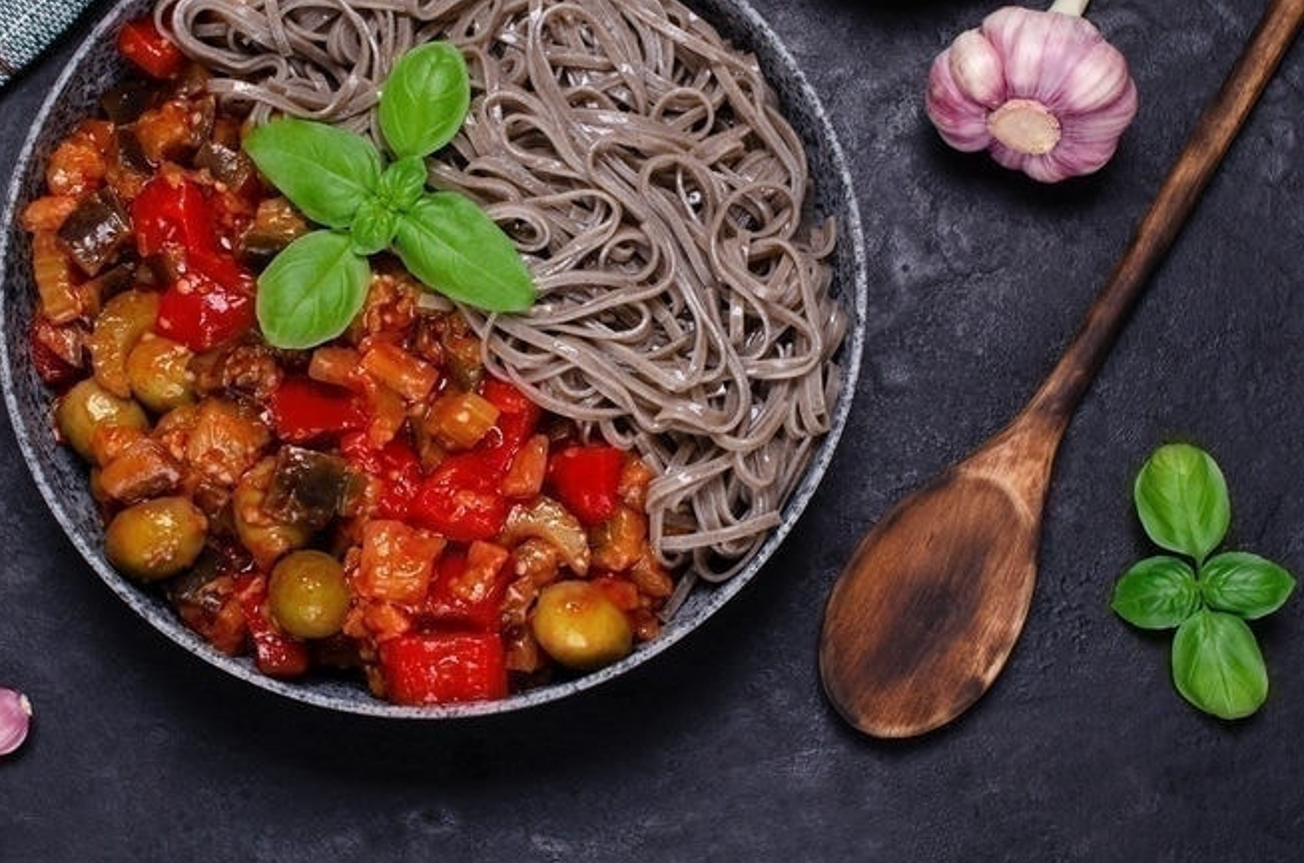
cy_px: 318
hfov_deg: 26.0
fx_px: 2819
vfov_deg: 17.4
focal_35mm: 78
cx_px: 600
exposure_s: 1/160
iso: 125
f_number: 10
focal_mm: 40
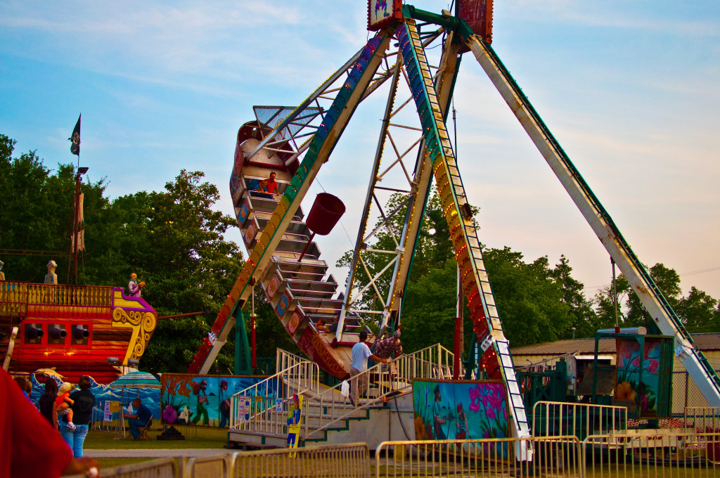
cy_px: 239
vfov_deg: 25.7
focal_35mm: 52
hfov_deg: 37.9
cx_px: 360
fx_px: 1049
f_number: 2.2
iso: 280
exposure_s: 1/2500
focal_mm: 35
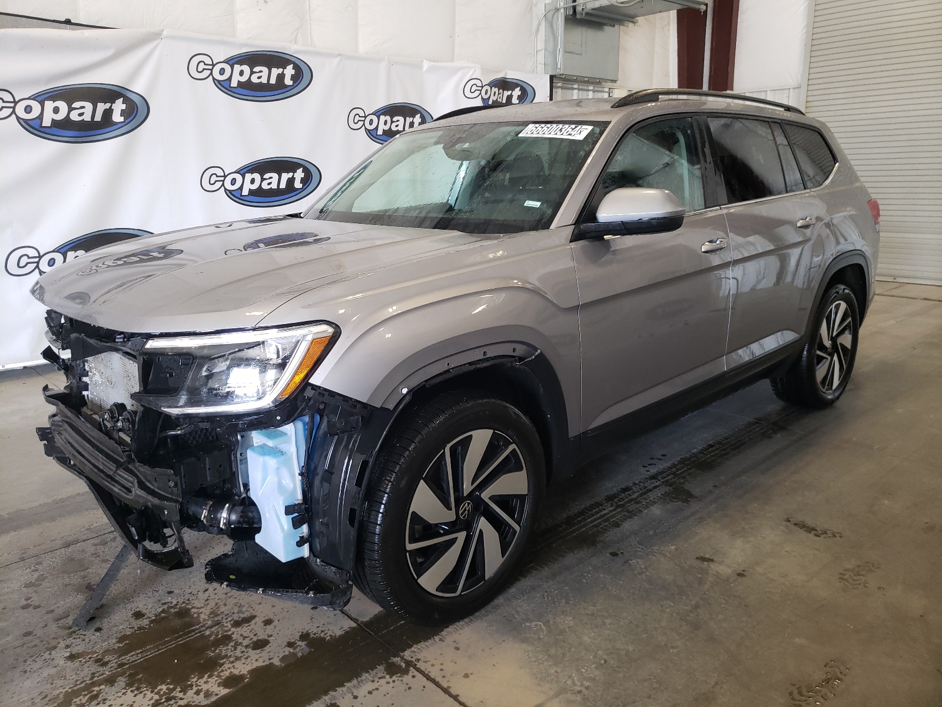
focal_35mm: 26
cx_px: 471
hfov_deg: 67.3
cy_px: 354
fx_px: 708
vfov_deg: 53.1
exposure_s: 1/60.2
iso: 116
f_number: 1.5
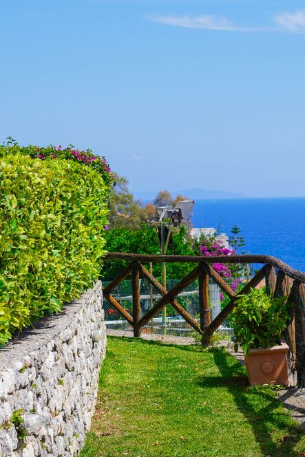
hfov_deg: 10.5
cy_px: 227
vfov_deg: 15.8
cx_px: 231
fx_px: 1653
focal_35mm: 130
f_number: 5
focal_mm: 50
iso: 100
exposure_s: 1/640
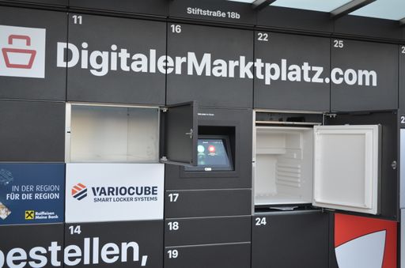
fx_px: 573
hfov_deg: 39.0
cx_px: 202
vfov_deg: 26.4
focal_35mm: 51
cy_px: 134
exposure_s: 1/60
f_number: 5
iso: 560
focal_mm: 34
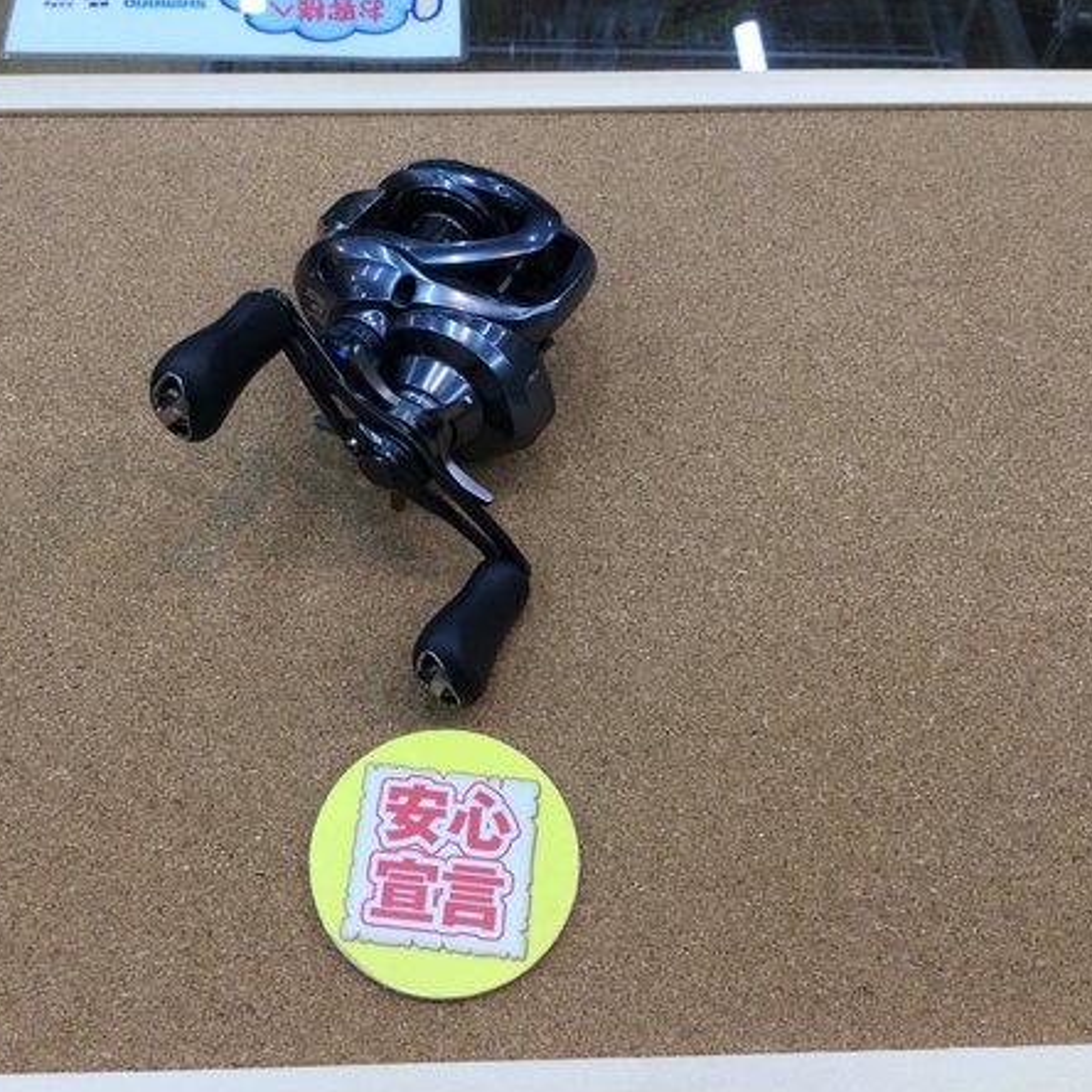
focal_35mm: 37
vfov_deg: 44.9
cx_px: 465
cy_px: 548
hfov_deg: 44.8
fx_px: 1321
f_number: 2.4
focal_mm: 3.3
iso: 25
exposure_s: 1/30
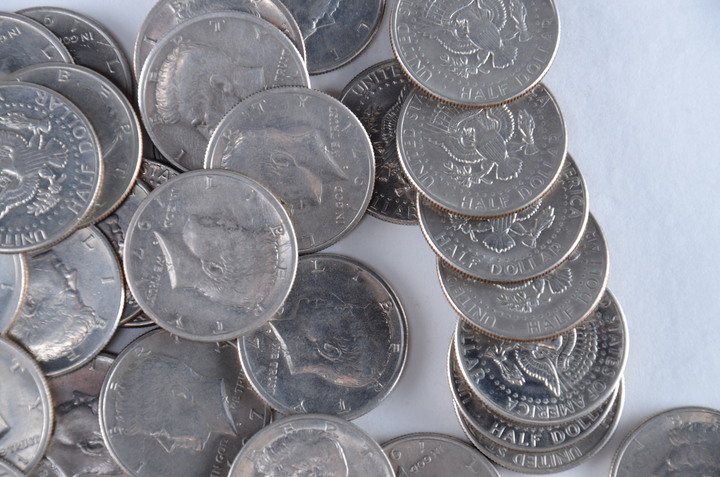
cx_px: 360
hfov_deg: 13.1
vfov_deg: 8.7
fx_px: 3143
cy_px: 238
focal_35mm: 158
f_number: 8
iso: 100
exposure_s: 1/160
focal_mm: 105
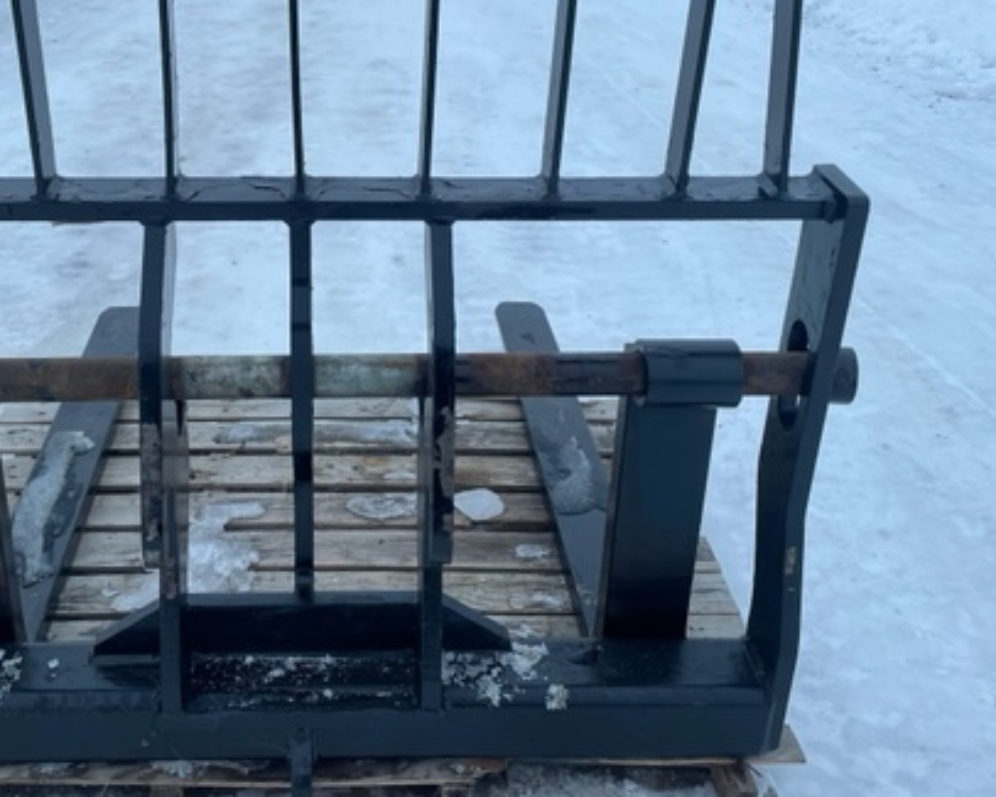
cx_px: 346
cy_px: 267
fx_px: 1179
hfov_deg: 45.2
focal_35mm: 40
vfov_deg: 37.0
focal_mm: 4.2
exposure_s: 1/121
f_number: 1.6
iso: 32
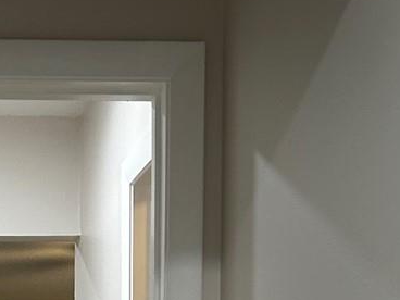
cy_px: 549
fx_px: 1306
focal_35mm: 113
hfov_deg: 16.9
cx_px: -38
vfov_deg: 12.0
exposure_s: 1/60
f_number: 1.5
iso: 64
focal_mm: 5.7
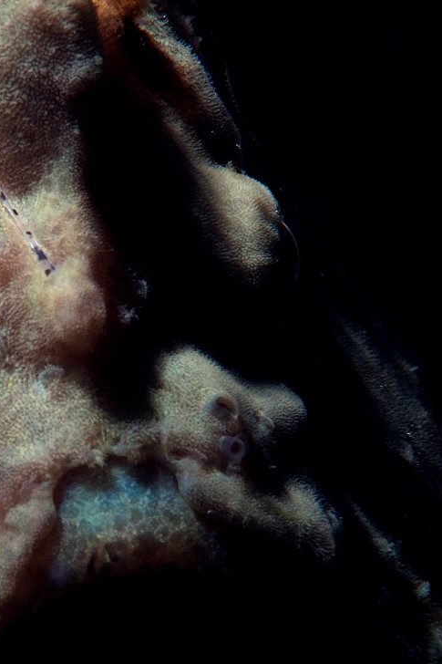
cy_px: 375
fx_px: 4311
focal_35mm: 234
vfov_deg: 8.8
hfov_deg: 5.9
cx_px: -10
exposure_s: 1/60
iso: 400
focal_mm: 105
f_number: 25
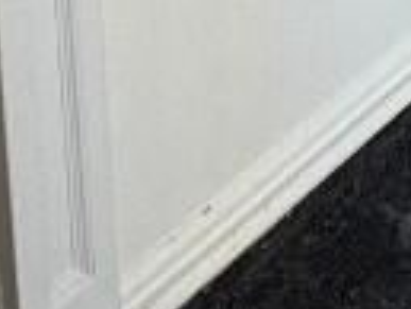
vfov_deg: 9.0
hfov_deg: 17.6
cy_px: -771
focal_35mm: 111
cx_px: 284
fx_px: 1319
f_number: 2.2
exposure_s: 1/100
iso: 125
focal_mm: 2.22
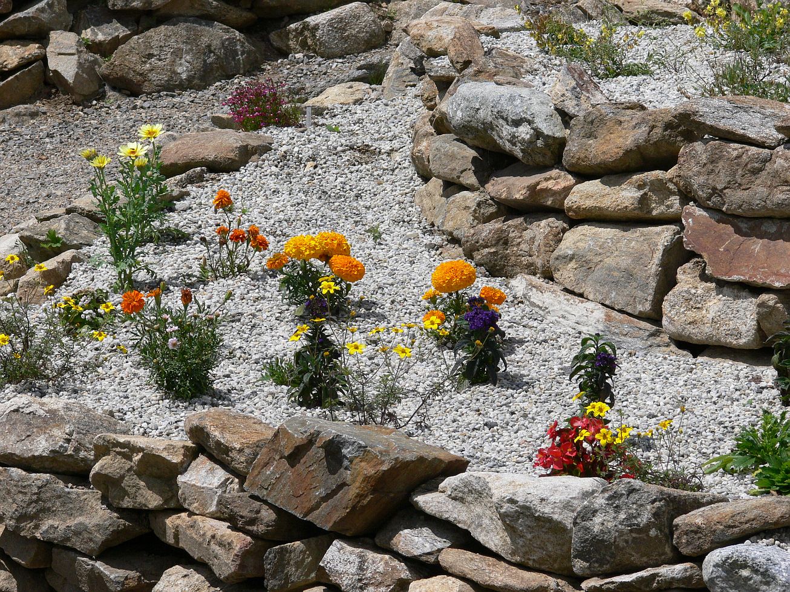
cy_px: 296
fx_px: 4495
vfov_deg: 7.5
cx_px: 395
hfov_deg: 10.0
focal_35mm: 197
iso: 100
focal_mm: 41.7
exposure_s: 1/500
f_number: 8
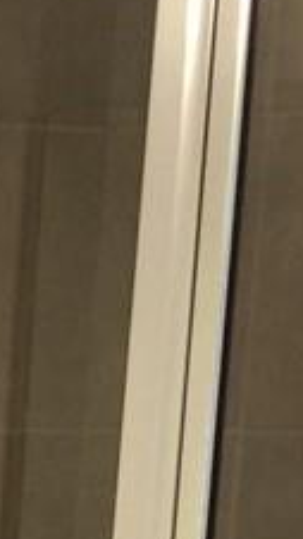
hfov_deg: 4.6
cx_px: -1162
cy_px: 1014
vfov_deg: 9.1
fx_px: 3202
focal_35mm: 224
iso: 32
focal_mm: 4.15
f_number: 2.2
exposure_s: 1/15
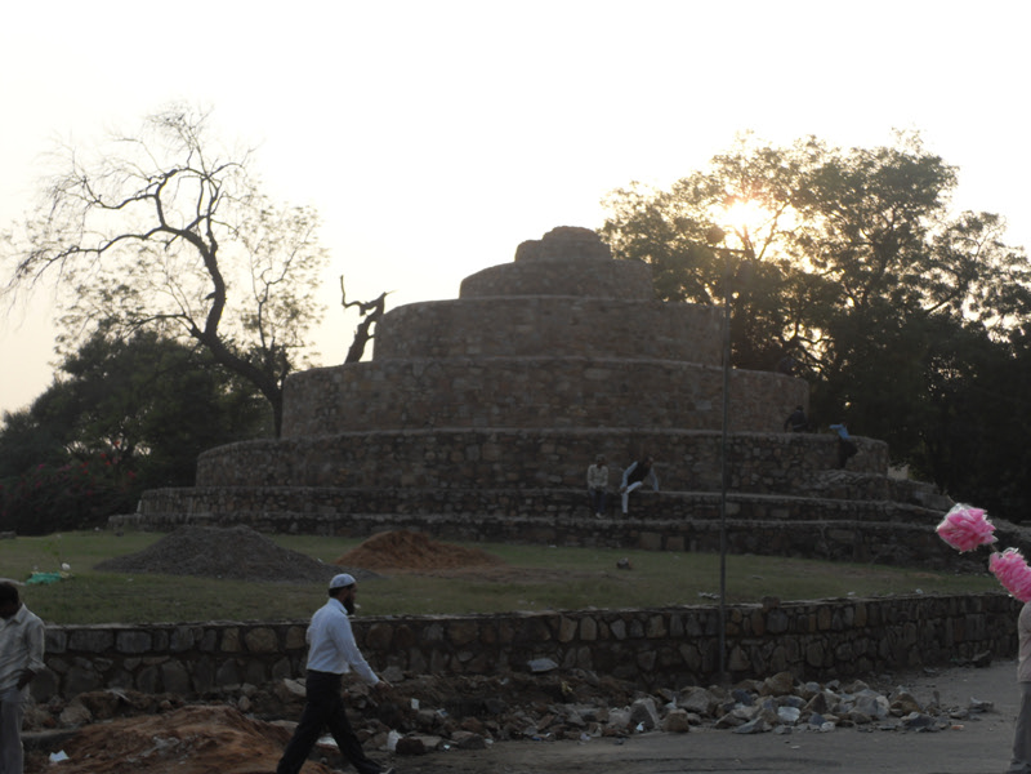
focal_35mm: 65
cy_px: 387
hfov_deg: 29.8
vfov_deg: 22.6
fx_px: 1936
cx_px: 516
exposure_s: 1/350
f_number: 4.5
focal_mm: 13.9
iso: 80
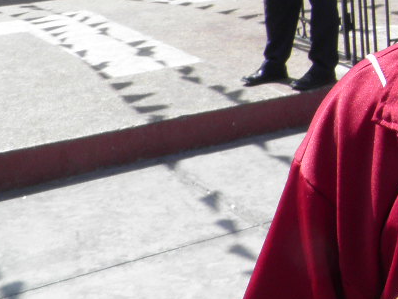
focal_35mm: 90
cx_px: 611
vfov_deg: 15.8
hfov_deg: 18.9
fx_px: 1035
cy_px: -65
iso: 50
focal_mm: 4.9
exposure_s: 1/160
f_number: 5.7
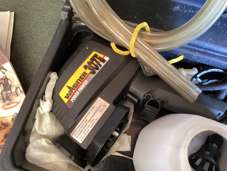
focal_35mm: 31
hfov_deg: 58.3
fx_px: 203
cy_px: 86
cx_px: 114
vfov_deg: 45.4
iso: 250
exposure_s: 1/33
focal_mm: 3.3
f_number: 2.4
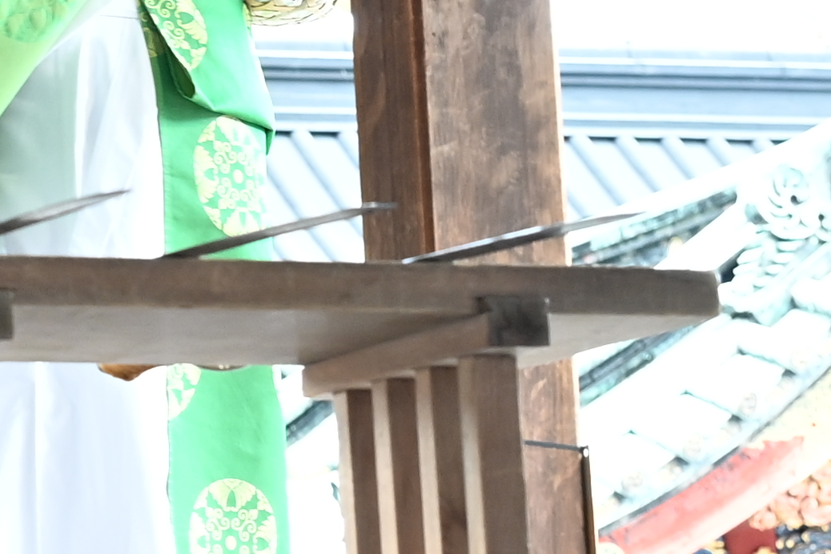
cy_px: 37
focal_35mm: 188
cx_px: -685
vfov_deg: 7.3
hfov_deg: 10.3
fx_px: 4339
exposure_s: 1/125
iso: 800
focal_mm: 33
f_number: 4
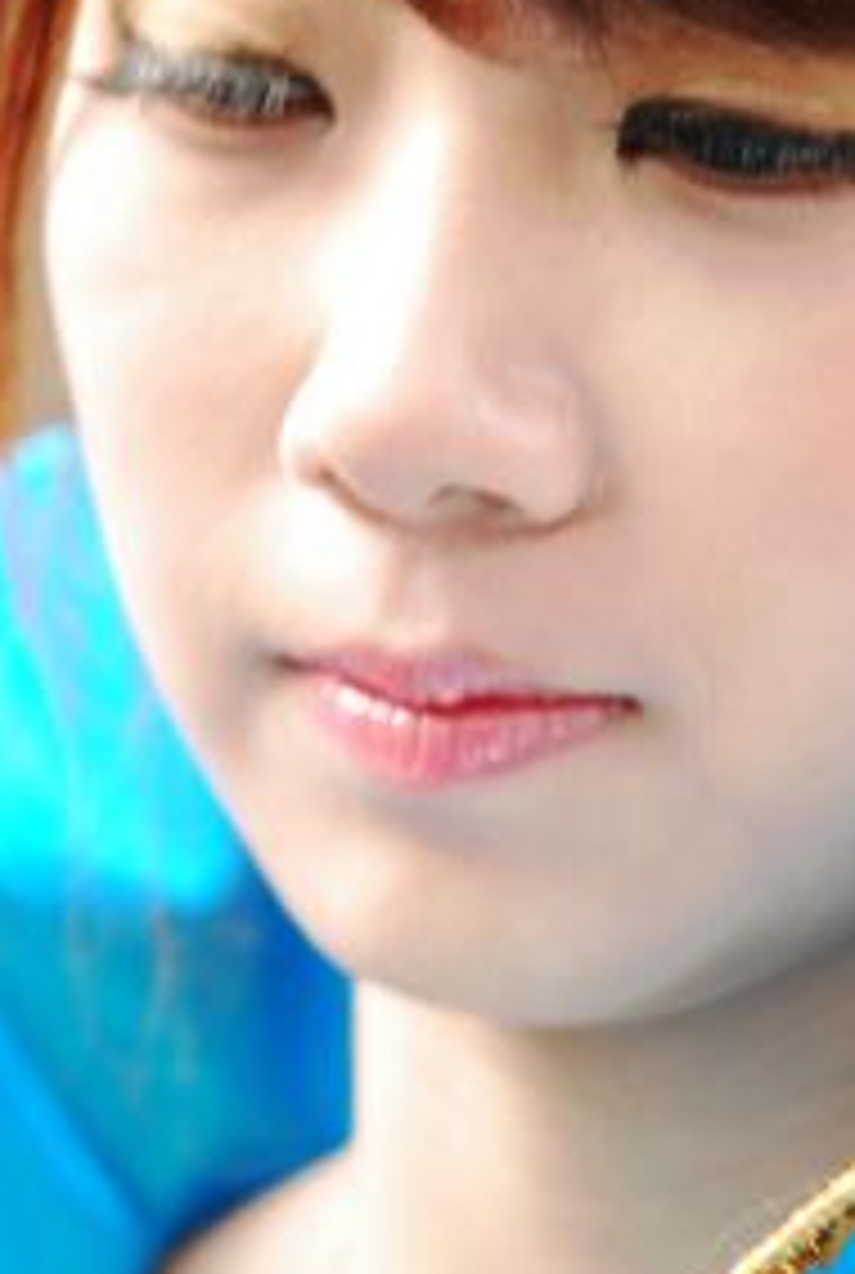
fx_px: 19214
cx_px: 238
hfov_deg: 2.5
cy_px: 725
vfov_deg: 3.8
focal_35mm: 542
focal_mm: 160
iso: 100
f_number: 3.2
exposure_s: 1/40
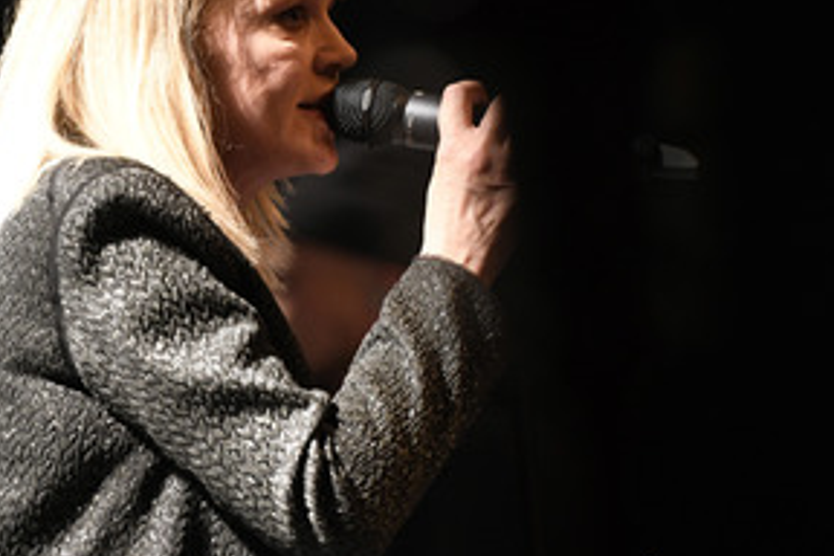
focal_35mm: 313
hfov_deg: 6.6
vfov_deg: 4.4
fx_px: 7251
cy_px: 217
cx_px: 366
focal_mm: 200
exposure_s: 1/250
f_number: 2.8
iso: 2500
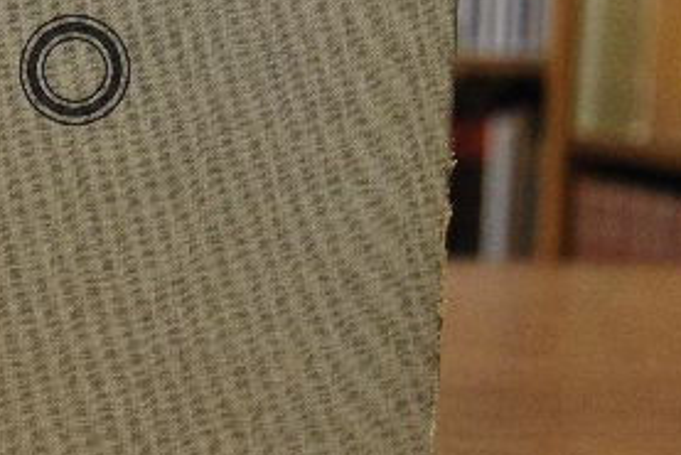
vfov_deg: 16.8
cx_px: 100
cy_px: 103
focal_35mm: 81
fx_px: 1533
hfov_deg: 24.5
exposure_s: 1/30
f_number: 3.8
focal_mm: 20
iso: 720
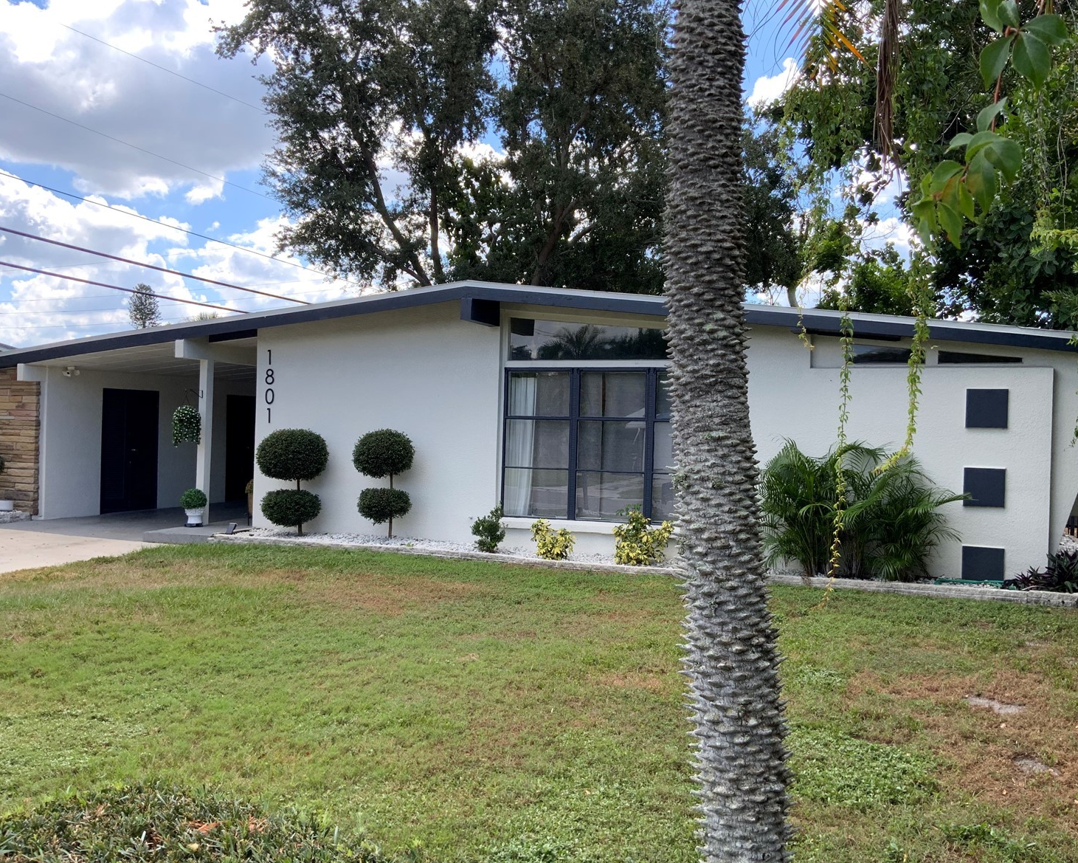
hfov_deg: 57.1
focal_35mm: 31
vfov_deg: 47.1
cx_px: 576
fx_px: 989
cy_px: 437
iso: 16
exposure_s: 1/562
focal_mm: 3
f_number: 1.8
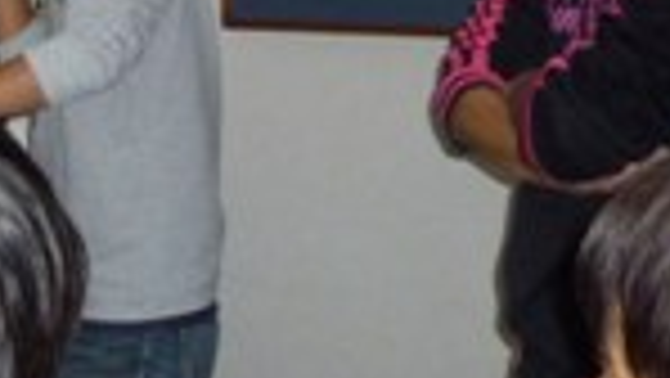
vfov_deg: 9.9
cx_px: -252
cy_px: -234
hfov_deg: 16.9
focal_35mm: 118
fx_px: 2097
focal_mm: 6.3
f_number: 3.8
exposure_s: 1/30
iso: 320
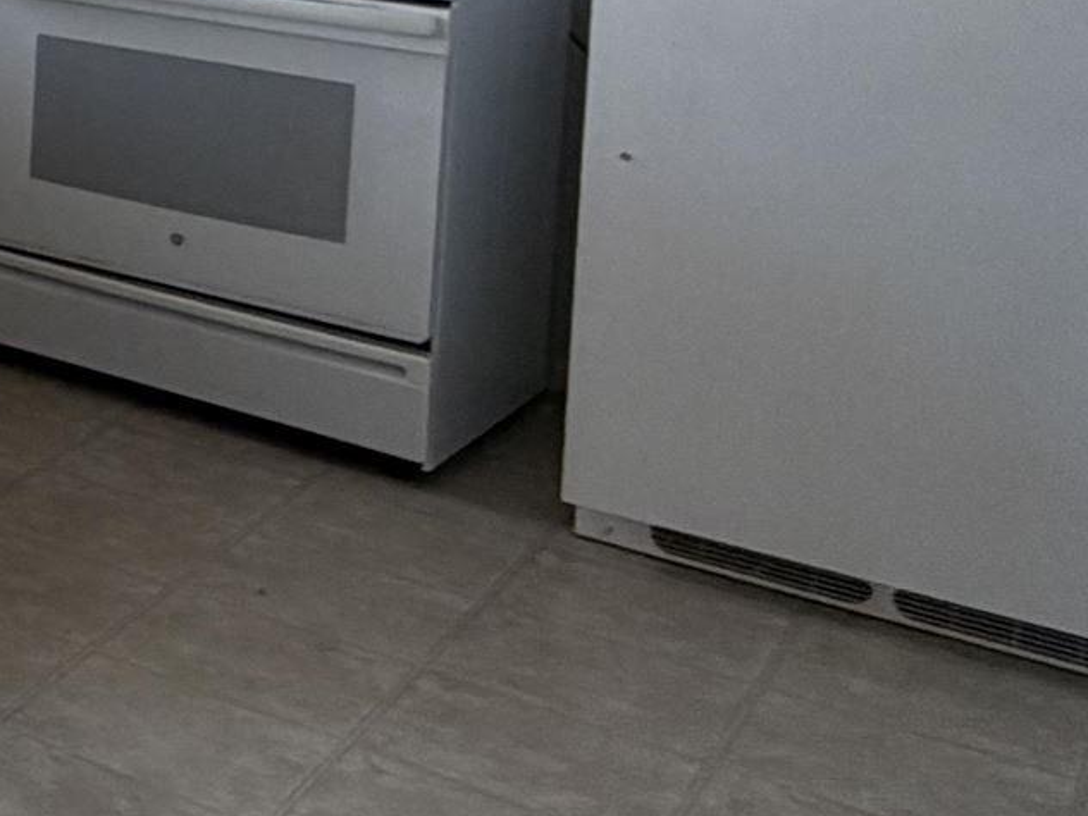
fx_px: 2137
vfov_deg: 19.9
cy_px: -239
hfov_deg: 18.6
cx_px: -1074
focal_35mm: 68
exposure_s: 1/121
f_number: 2.2
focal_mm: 2.22
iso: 100
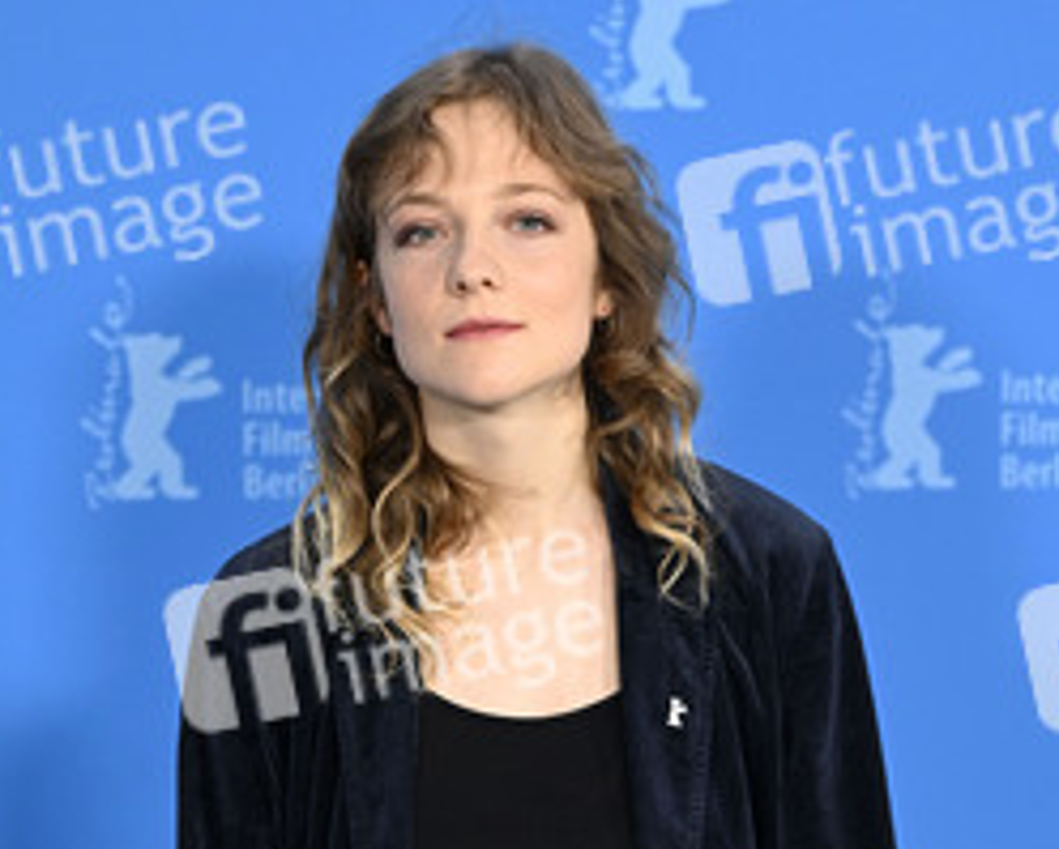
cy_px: 845
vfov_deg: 10.6
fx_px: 4550
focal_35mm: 145
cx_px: 508
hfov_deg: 13.3
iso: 1600
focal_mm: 96
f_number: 2.8
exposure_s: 1/640
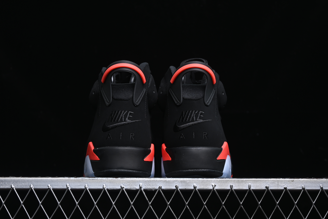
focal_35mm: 75
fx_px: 683
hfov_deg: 27.0
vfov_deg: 18.2
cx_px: 164
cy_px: 110
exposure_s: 1/50
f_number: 6.3
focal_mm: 50
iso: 160
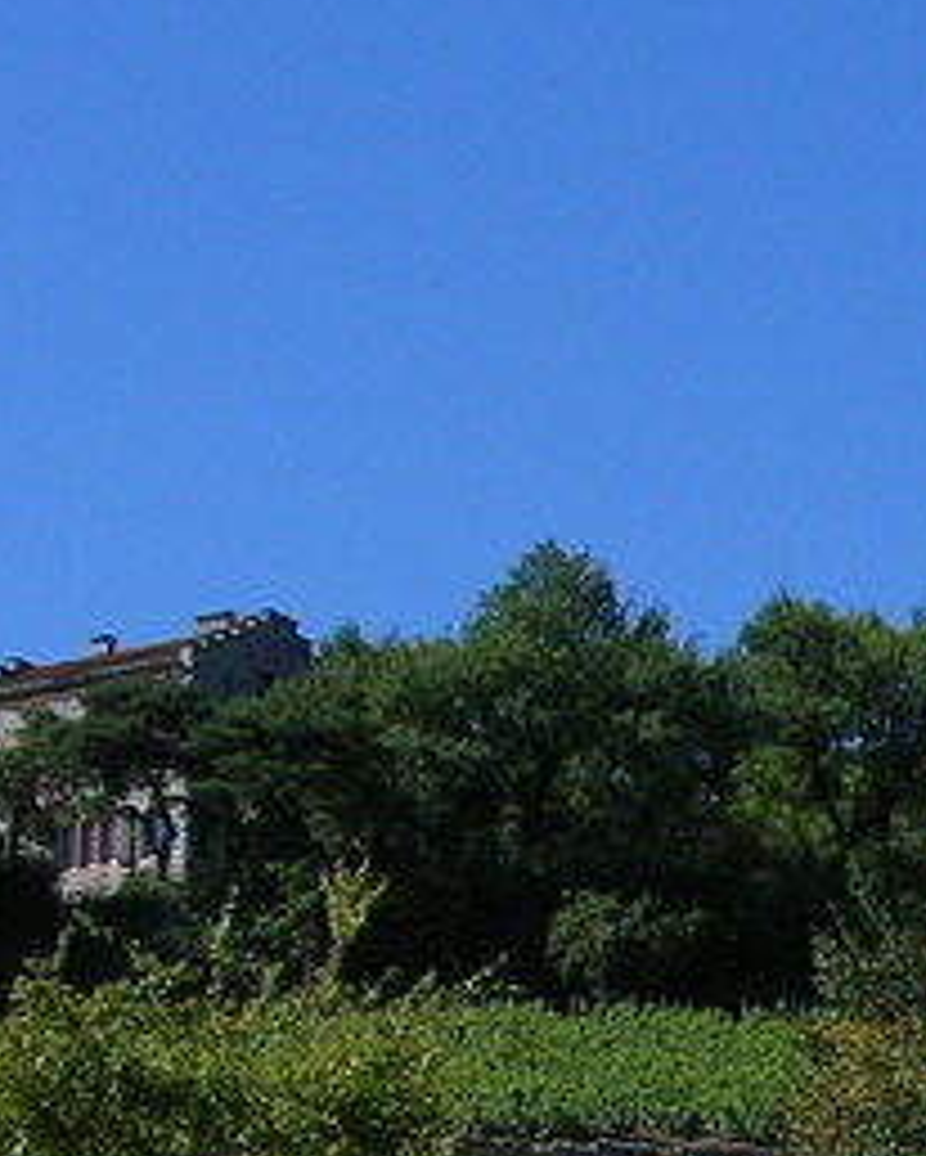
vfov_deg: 14.1
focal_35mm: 132
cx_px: 1996
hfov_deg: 10.5
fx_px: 4517
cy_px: 1439
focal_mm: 5.7
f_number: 4.9
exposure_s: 1/463
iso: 50
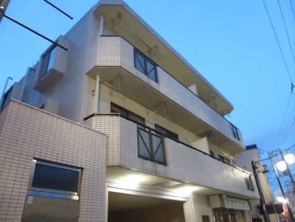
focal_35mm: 25
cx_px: 148
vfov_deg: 54.9
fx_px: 213
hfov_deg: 69.4
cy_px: 111
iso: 400
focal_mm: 4.5
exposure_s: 1/8
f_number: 3.1
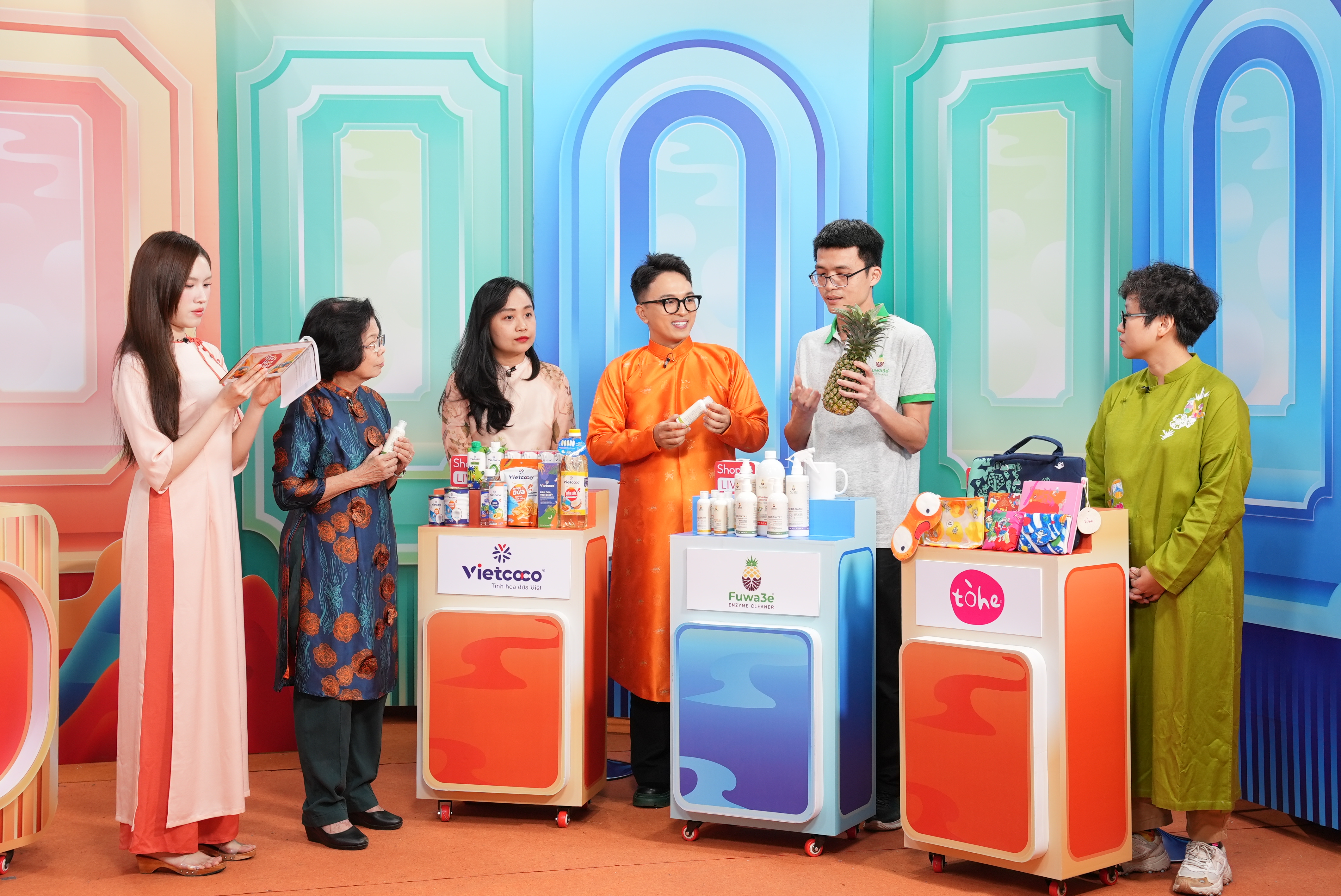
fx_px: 2054
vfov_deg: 24.6
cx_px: 670
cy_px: 448
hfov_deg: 36.2
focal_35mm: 55
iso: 800
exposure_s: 1/100
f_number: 5
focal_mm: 55.1
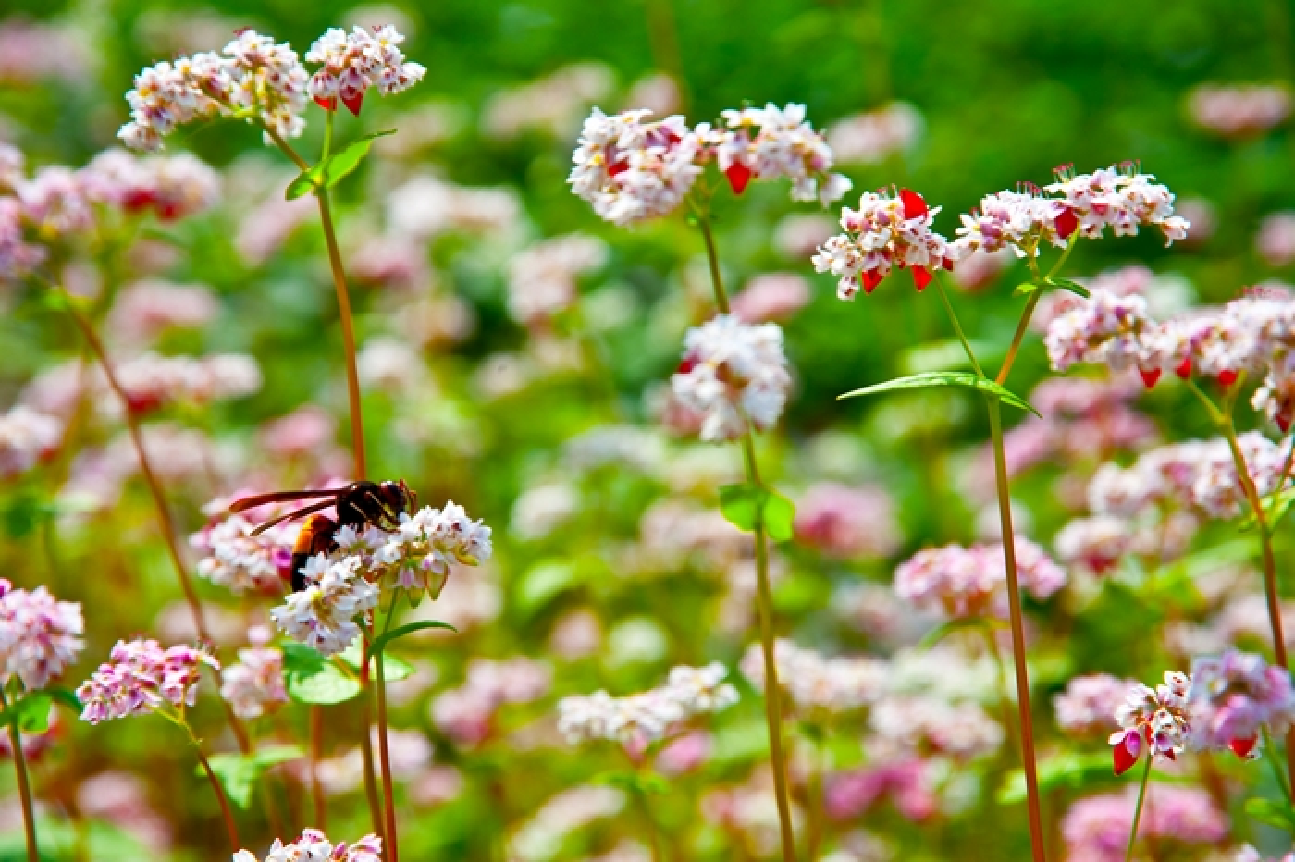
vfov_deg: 11.4
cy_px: 431
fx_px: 4314
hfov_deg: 17.1
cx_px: 648
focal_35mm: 120
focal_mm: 120
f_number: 10
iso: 200
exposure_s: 1/400
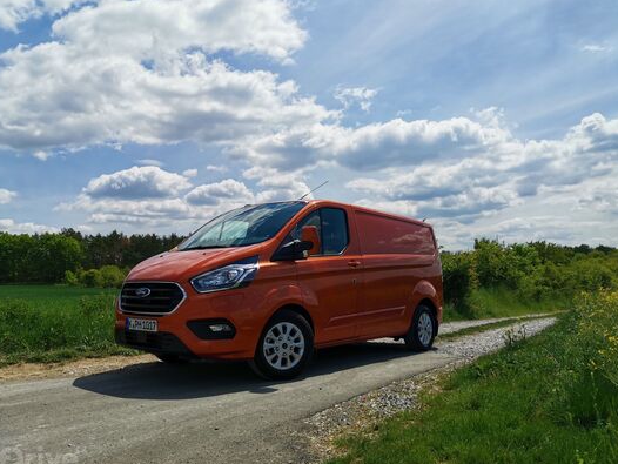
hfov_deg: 65.3
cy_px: 238
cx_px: 311
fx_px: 482
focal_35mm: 27
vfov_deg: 51.4
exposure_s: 1/6579
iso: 50
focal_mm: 4.66
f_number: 1.4
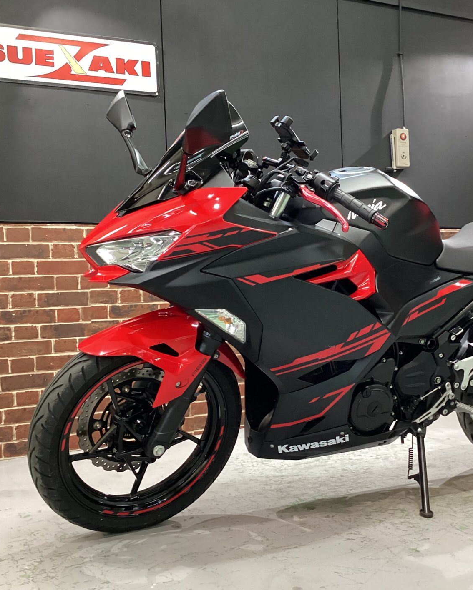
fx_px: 717
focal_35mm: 41
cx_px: 281
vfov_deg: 44.8
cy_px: 292
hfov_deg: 36.4
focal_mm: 3.3
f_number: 2.4
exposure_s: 1/40
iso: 320
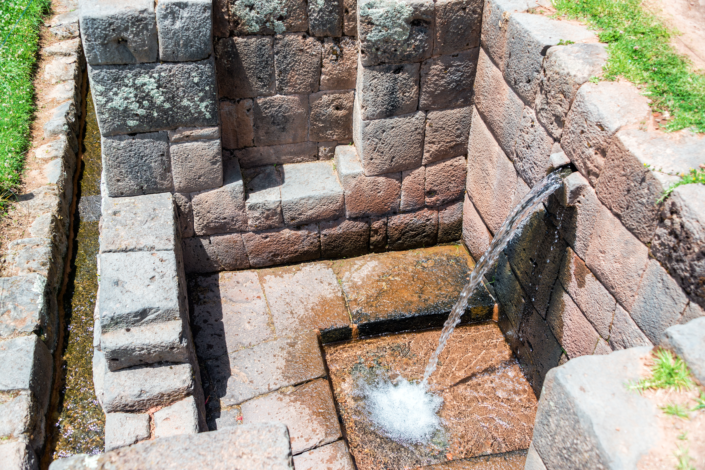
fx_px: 627
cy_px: 235
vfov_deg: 41.1
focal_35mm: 32
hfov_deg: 58.7
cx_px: 352
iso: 200
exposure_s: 1/250
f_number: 5.6
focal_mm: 32
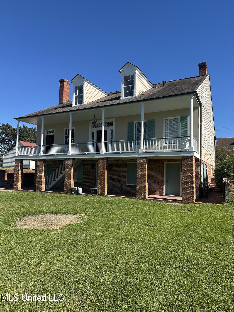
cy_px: 156
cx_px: 117
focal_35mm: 24
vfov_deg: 71.6
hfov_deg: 56.8
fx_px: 216
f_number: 1.78
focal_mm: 6.86
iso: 80
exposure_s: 1/3356
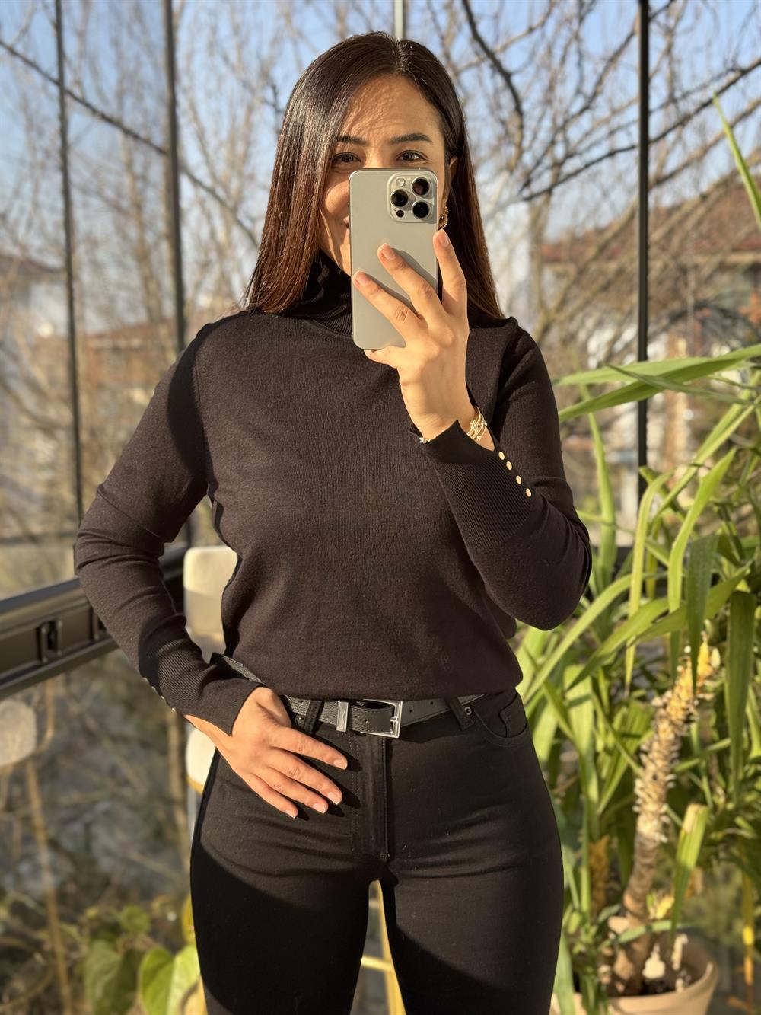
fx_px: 1407
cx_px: 380
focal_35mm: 48
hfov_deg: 30.3
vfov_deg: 39.7
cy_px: 508
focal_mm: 6.76
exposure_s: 1/428
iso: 64
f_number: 1.78
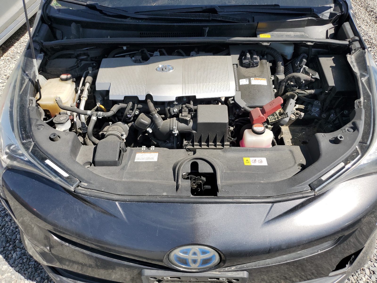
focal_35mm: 26
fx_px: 283
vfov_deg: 53.1
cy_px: 142
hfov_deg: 67.3
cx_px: 188
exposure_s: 1/2500
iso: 50
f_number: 1.5
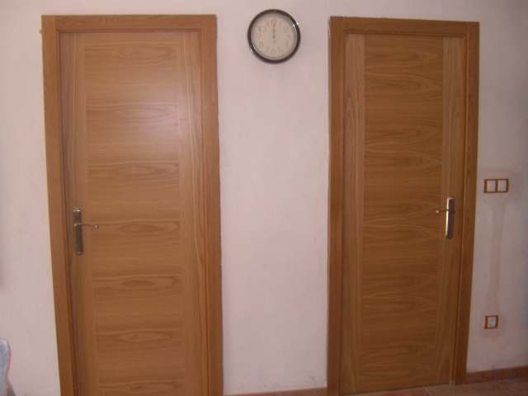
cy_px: 198
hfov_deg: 49.0
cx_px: 264
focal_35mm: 38
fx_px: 580
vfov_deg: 37.7
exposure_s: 1/60
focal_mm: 7.9
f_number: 2.8
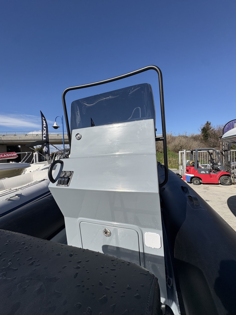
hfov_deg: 85.7
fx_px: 127
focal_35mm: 14
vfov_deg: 102.1
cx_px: 118
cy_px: 158
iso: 50
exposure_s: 1/4132
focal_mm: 2.22
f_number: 2.2
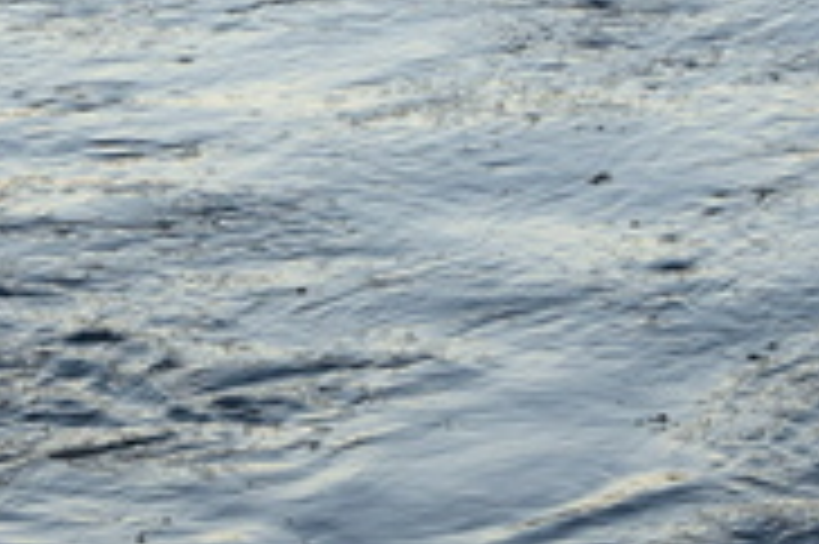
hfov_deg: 5.7
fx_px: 8255
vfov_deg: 3.7
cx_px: 567
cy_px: -459
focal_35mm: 363
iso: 400
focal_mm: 55
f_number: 9
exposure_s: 1/160
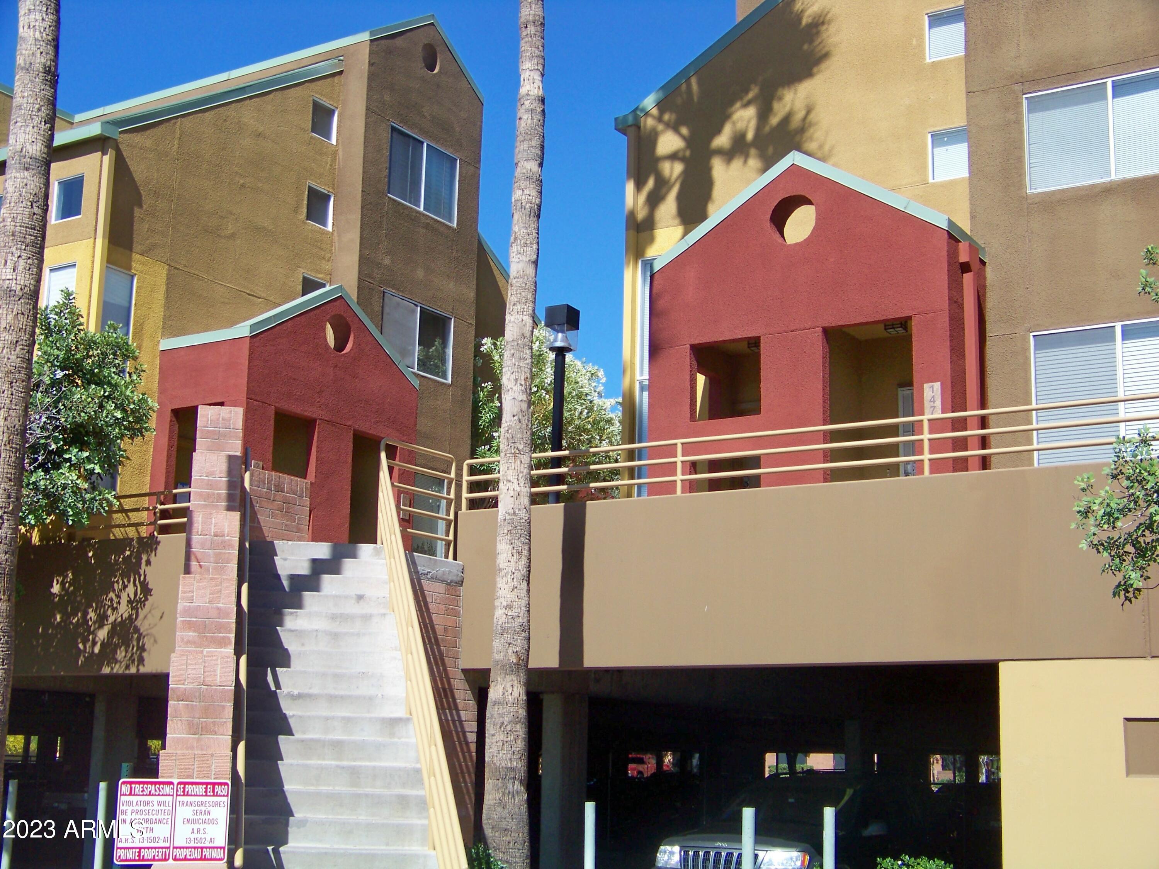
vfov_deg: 29.7
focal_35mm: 49
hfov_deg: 38.9
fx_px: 1641
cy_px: 434
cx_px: 580
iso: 64
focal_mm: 7.6
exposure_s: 1/800
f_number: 2.8
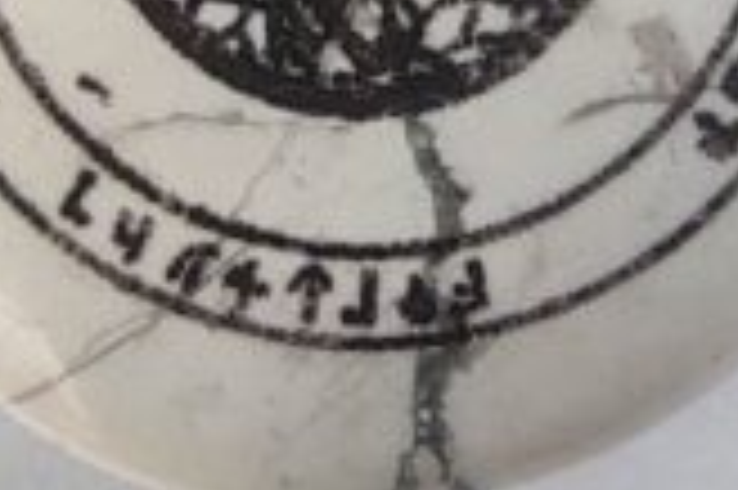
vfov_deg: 20.0
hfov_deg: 32.9
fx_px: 1249
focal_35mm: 61
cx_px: 374
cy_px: -184
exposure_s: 1/124
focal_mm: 1.94
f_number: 2.4
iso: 100
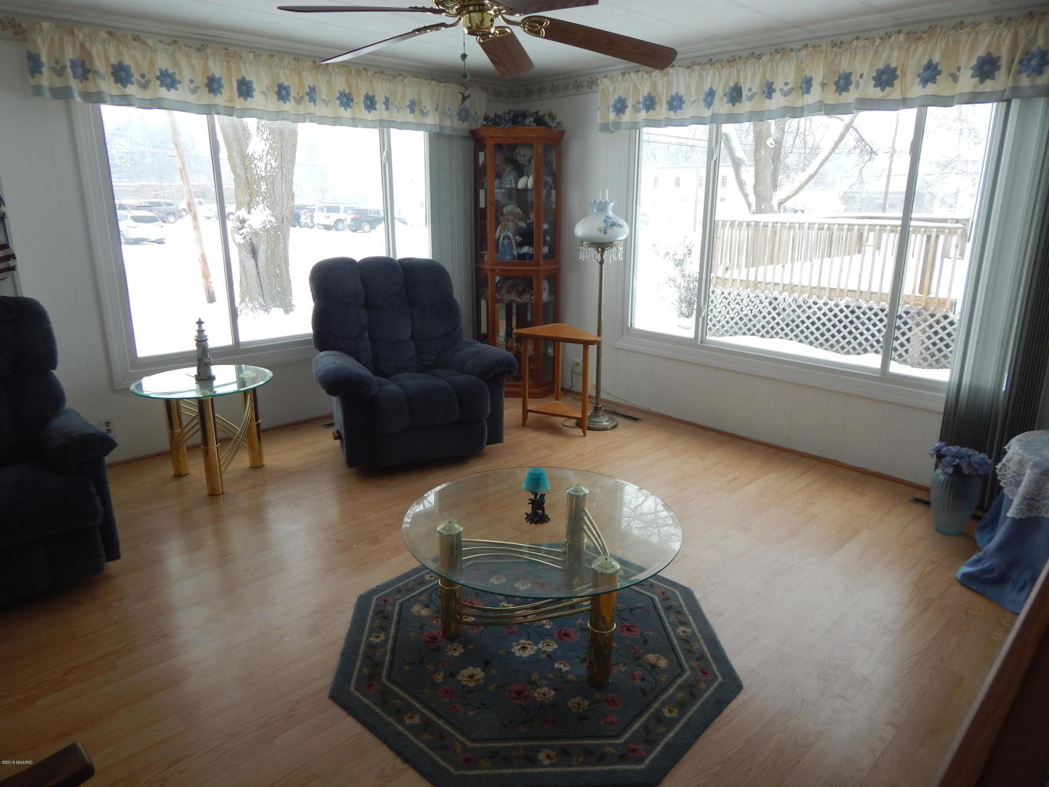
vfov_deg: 58.9
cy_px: 394
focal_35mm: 23
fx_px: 697
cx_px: 524
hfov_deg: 73.9
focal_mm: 4
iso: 125
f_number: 3
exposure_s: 1/125
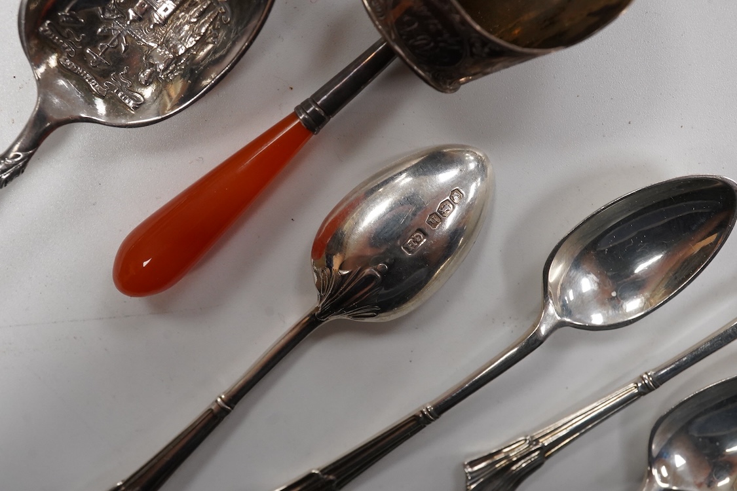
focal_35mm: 45
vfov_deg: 29.9
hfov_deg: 43.6
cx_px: 368
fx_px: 921
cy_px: 246
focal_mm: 30
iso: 2500
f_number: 16
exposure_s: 1/100
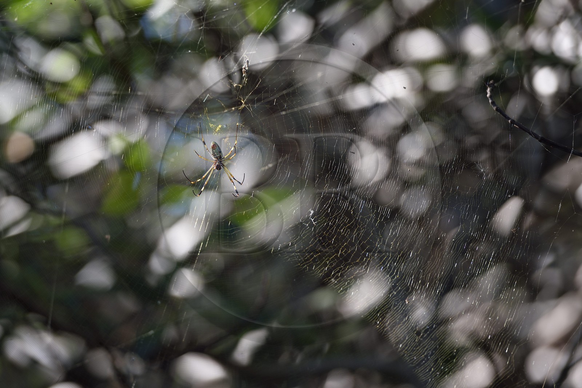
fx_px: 3232
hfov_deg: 10.3
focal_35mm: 200
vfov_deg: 6.9
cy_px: 194
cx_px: 291
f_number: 3.5
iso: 400
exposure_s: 1/640
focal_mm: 200
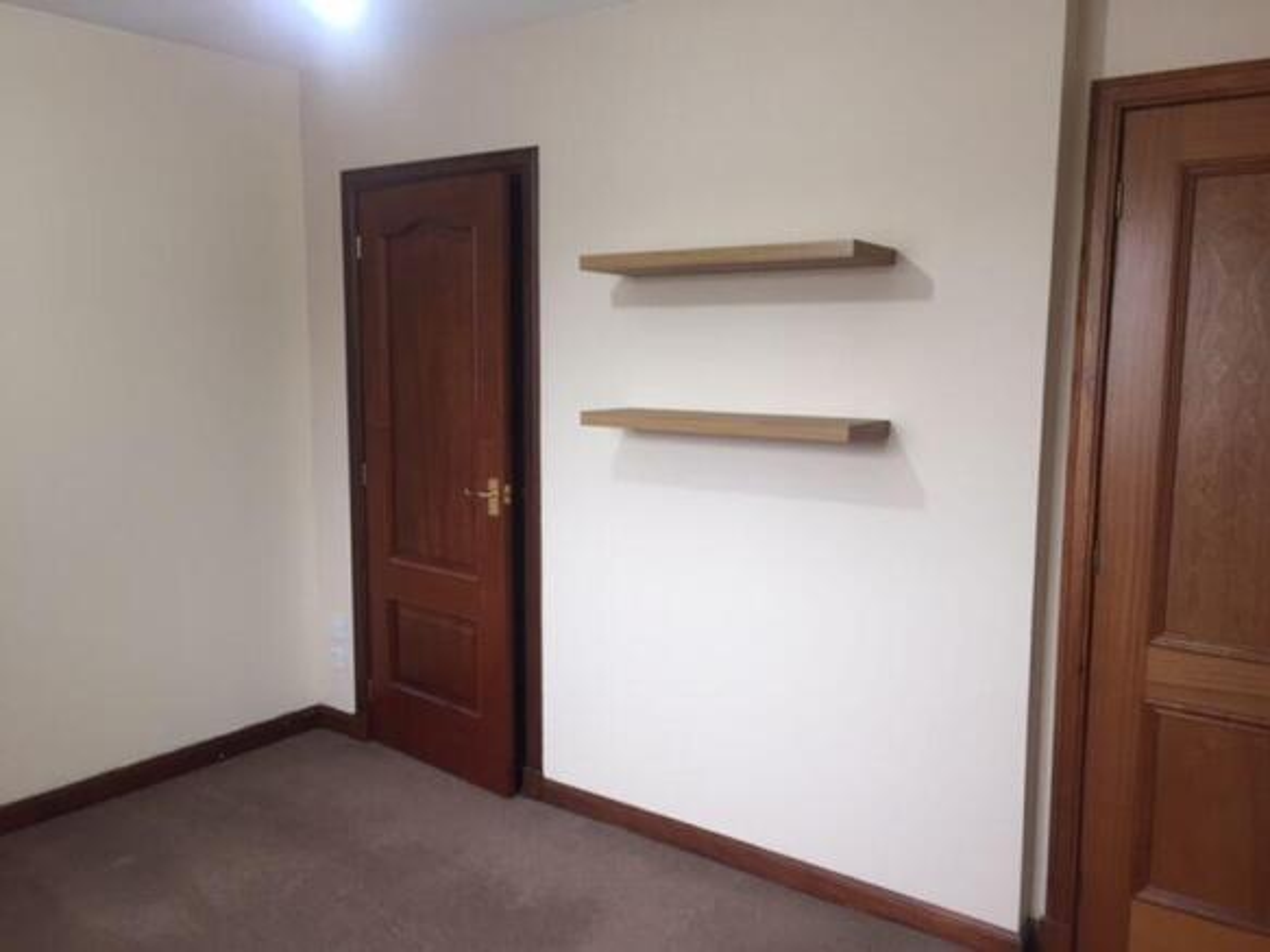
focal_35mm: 29
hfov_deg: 61.7
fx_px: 1064
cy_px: 476
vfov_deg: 48.2
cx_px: 635
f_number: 2.2
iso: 80
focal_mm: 4.15
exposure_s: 1/33
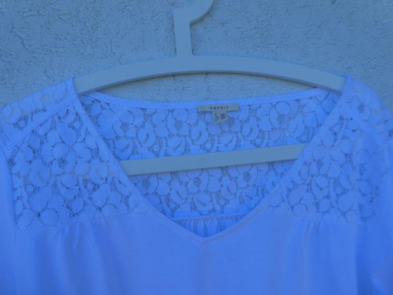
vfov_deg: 56.8
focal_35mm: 24
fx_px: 272
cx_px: 196
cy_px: 148
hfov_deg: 71.6
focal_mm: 4.3
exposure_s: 1/400
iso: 80
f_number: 3.3
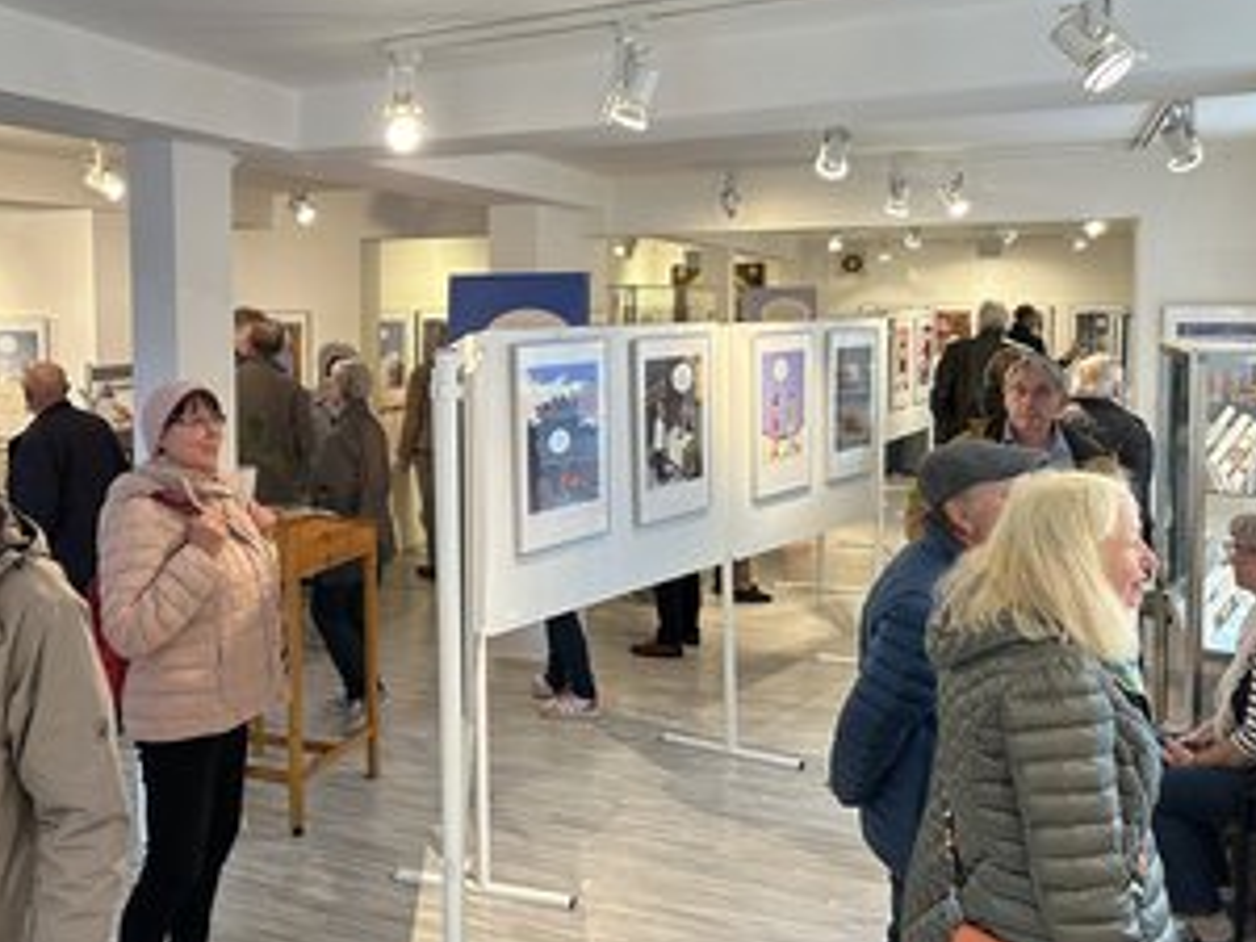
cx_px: 461
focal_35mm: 32
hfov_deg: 56.1
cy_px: 364
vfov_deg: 43.9
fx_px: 1161
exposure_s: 1/100
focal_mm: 6.86
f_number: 1.78
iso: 200
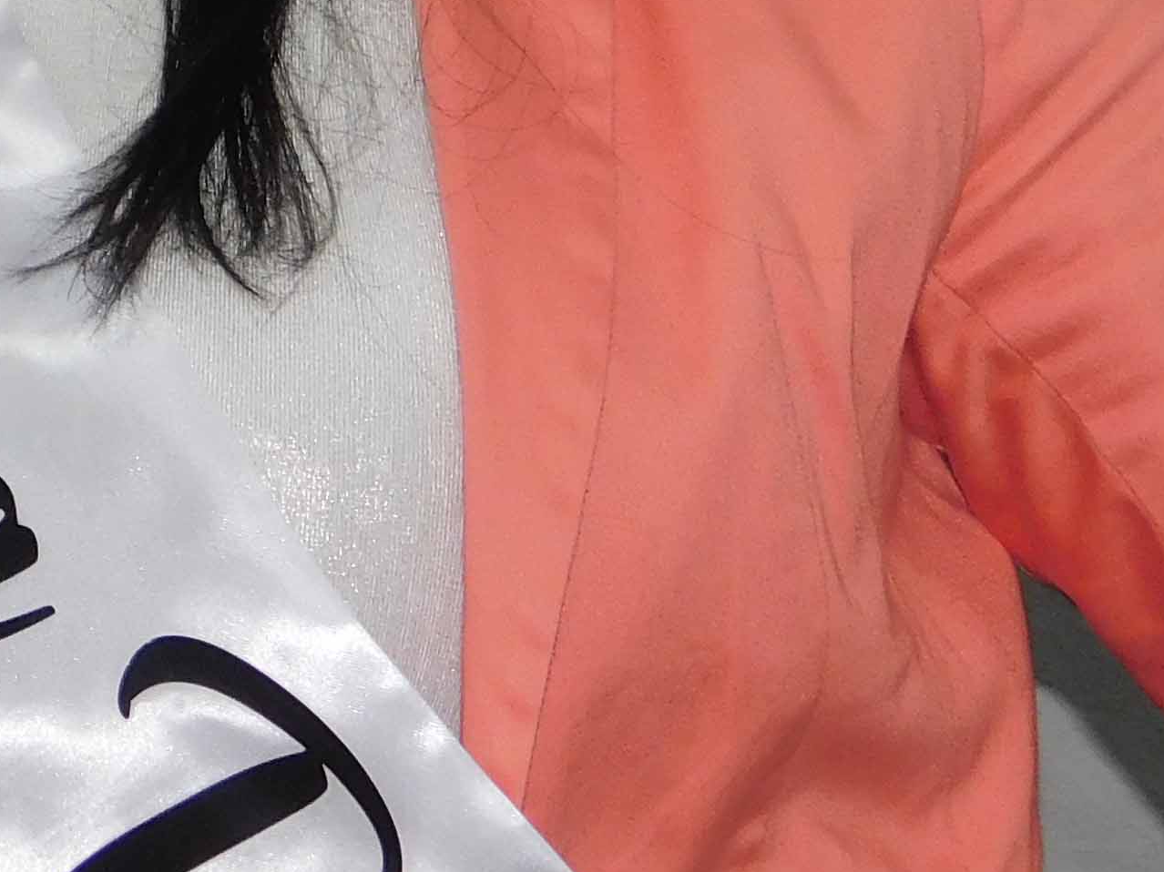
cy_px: -327
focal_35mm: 238
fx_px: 8002
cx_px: -618
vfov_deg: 6.2
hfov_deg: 8.1
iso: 200
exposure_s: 1/30
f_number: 4.2
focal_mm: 11.7
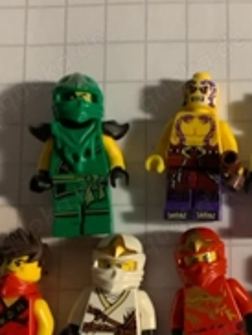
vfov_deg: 33.3
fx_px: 552
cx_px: 232
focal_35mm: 57
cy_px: 234
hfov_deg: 24.9
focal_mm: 4.25
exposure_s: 1/50
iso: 160
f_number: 1.8
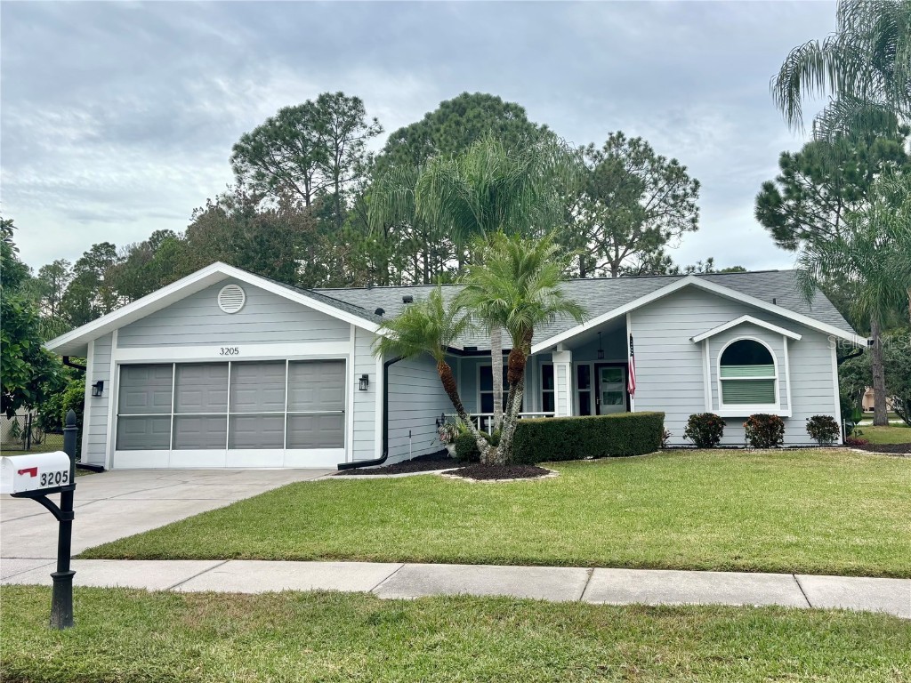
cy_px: 342
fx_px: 684
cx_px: 456
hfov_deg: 67.3
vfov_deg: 53.1
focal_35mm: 26
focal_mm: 5.96
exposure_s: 1/1295
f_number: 1.6
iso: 50
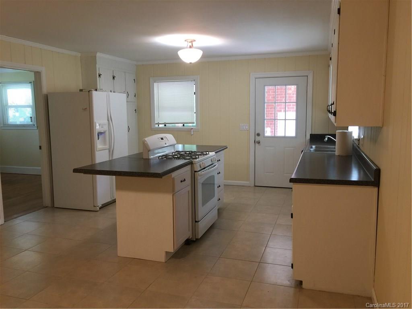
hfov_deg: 61.7
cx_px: 206
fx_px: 345
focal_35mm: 29
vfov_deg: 48.2
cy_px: 154
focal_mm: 4.15
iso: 50
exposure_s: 1/15
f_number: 2.2
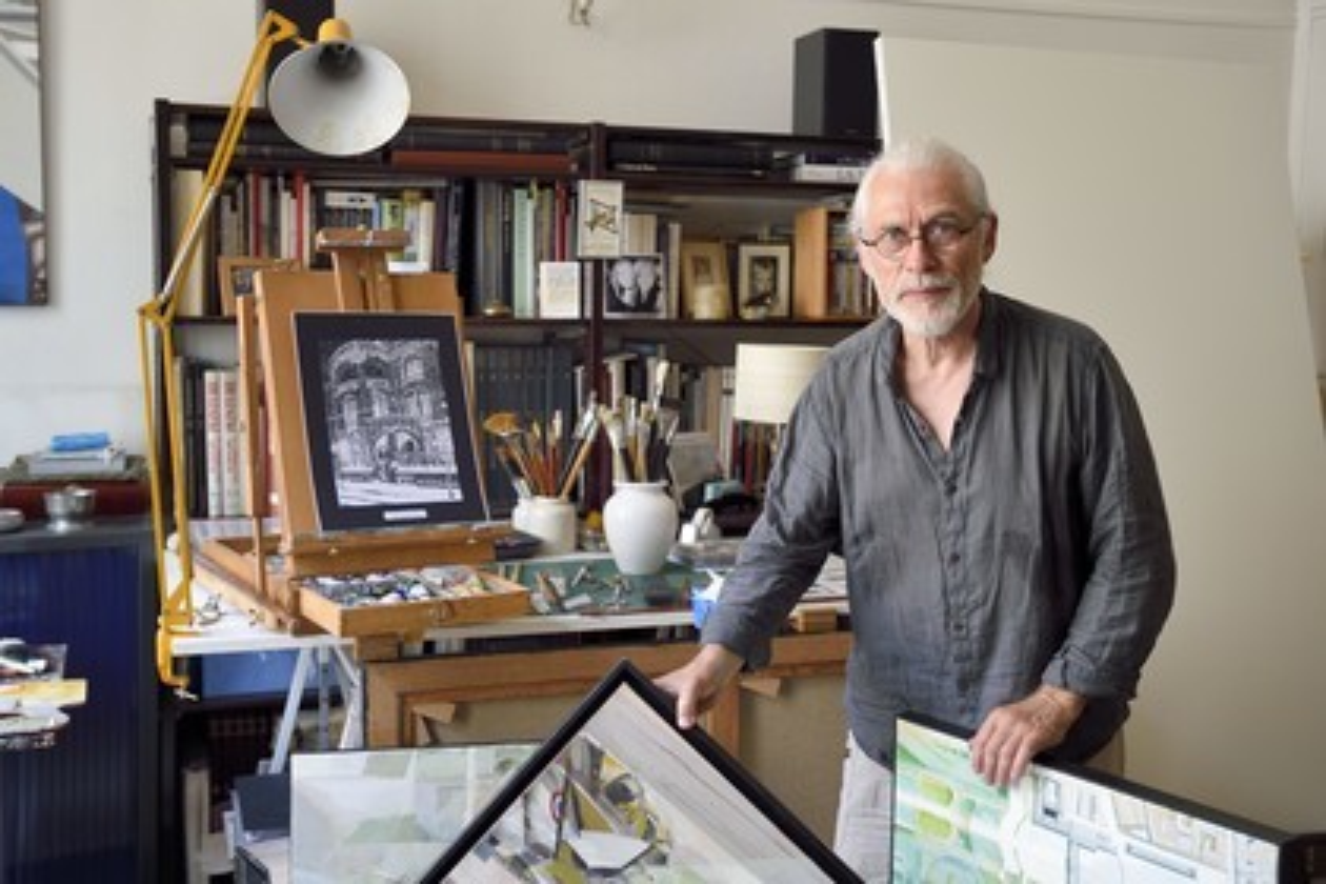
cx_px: 663
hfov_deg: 48.5
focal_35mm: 40
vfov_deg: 33.4
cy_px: 442
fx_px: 1473
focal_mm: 40
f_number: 4.5
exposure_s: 1/80
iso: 800
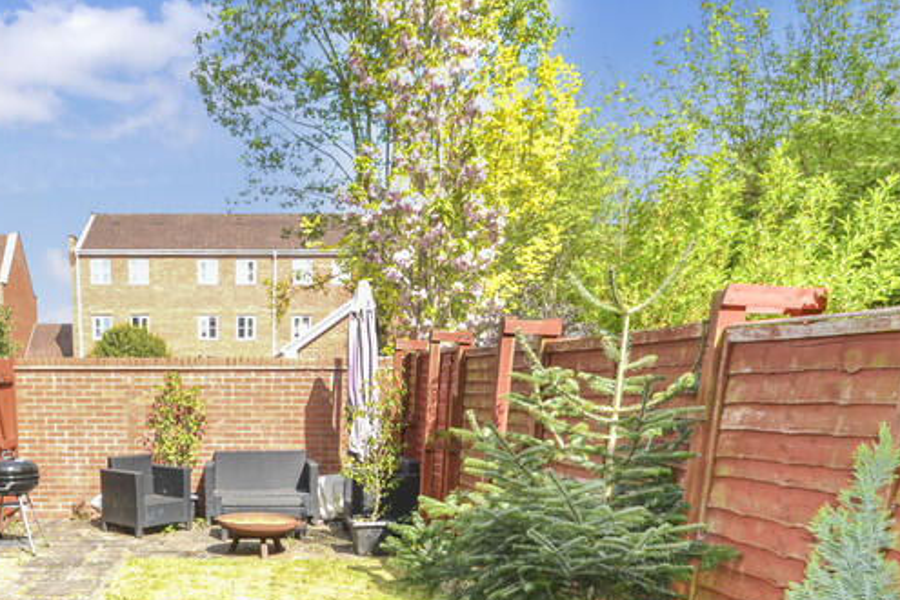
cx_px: 265
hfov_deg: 58.2
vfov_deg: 38.4
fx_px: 775
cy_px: 575
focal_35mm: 31
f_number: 11
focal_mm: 10
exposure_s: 1/200
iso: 400
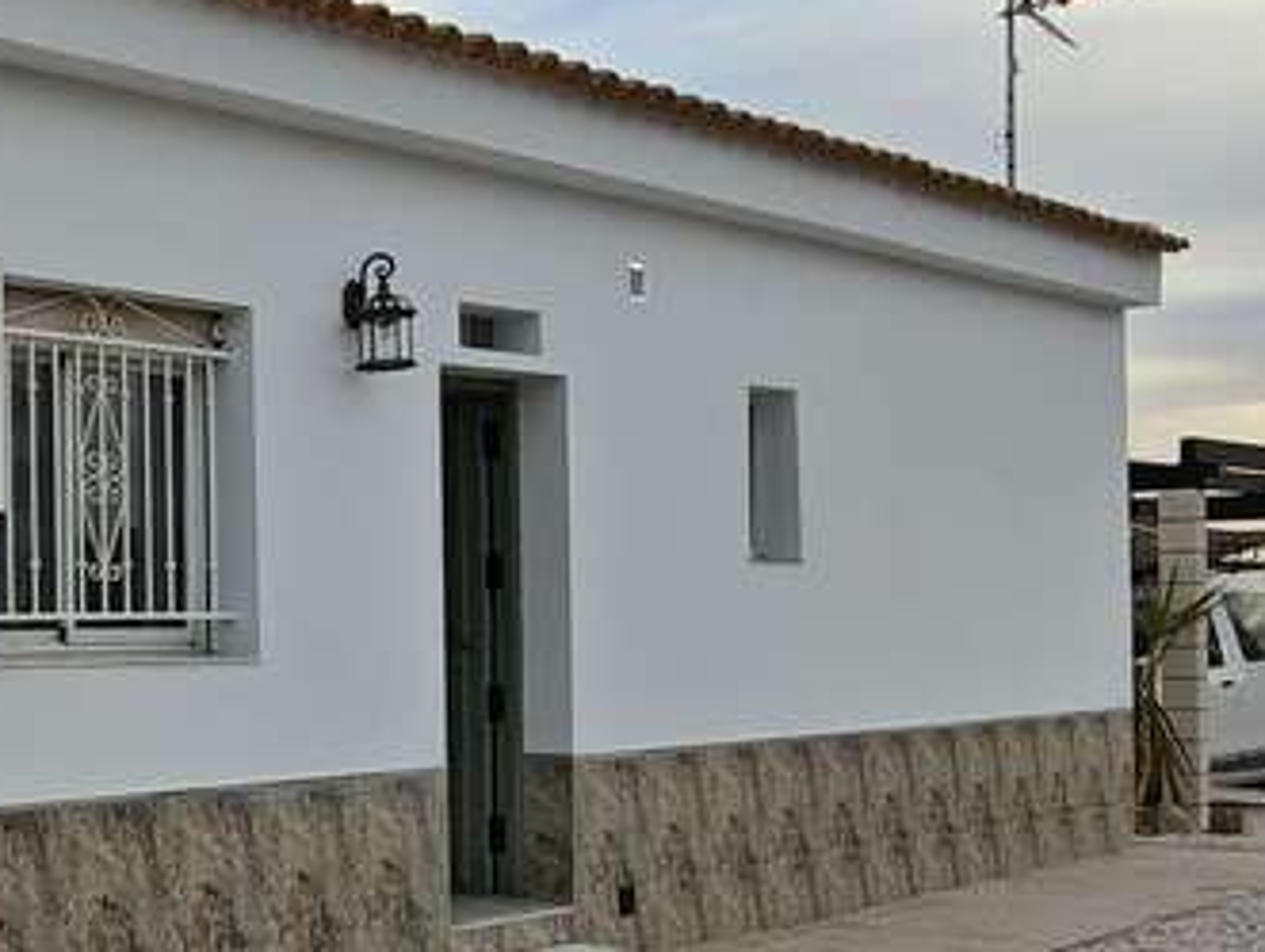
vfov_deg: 26.9
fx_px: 1976
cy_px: 650
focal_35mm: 54
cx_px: -556
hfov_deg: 26.9
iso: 50
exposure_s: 1/135
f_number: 2.2
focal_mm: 2.16
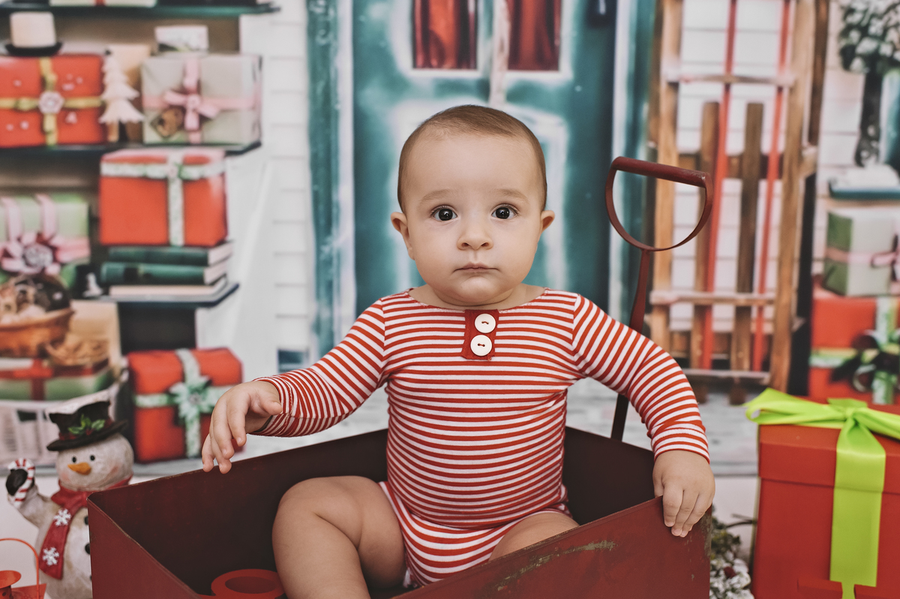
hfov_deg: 54.5
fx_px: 874
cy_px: 300
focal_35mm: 35
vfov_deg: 37.8
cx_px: 450
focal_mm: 35
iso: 640
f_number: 4
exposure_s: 1/200
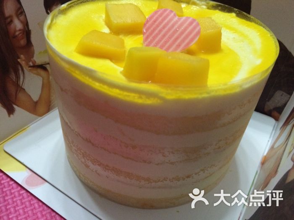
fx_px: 246
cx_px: 147
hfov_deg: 61.7
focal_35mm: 29
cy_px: 110
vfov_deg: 48.2
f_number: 2.2
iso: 320
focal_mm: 4.15
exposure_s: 1/25
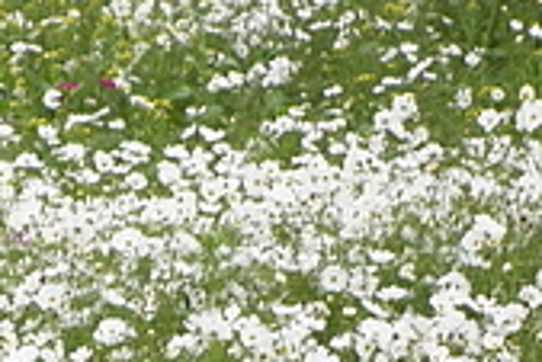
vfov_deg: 3.3
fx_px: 6223
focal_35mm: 413
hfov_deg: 5.0
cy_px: 474
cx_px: -55
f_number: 6.2
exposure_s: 1/125
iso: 80
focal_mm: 20
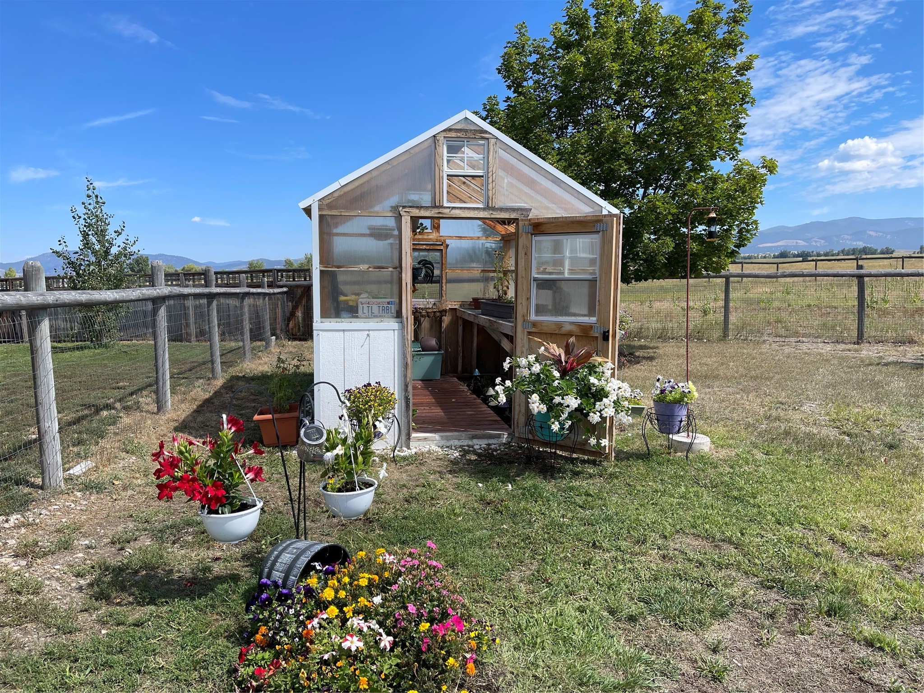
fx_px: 694
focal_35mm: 26
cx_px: 462
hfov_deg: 67.3
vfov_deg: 53.1
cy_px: 346
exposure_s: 1/2545
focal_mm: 5.1
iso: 32
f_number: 1.6
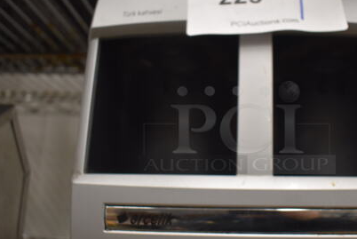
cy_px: 127
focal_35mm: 41
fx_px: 407
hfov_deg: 46.6
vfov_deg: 32.7
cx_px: 237
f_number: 3.5
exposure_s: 1/125
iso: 1000
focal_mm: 18
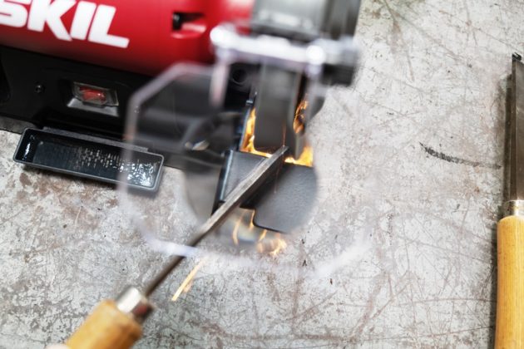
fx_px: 597
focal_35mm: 41
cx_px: 262
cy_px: 174
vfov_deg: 32.6
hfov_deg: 47.4
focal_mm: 41
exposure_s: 1/80
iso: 1600
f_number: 4
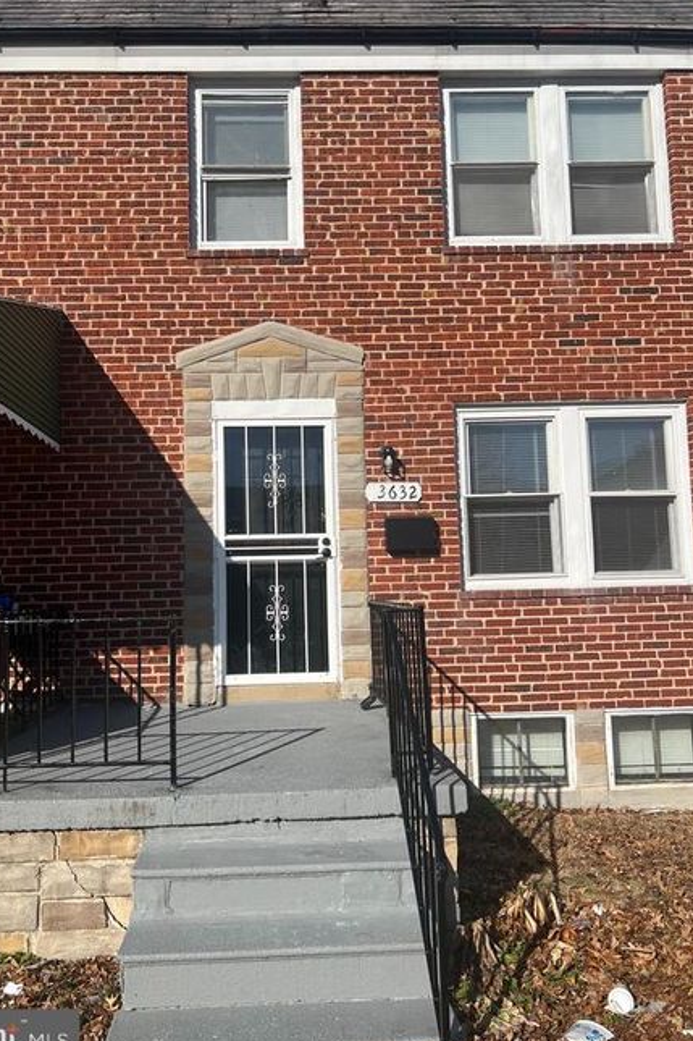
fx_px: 809
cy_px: 528
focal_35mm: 28
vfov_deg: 65.5
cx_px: 309
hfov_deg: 46.3
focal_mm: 5.7
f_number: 1.5
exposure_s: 1/6211
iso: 50
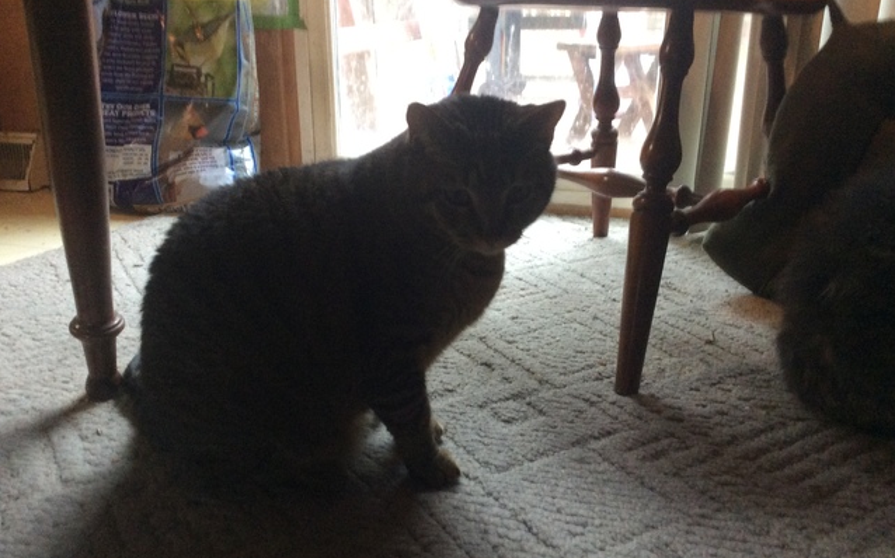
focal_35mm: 34
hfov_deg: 56.7
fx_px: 829
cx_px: 448
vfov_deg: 37.2
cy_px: 286
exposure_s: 1/24
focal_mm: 3.3
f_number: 2.4
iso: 200
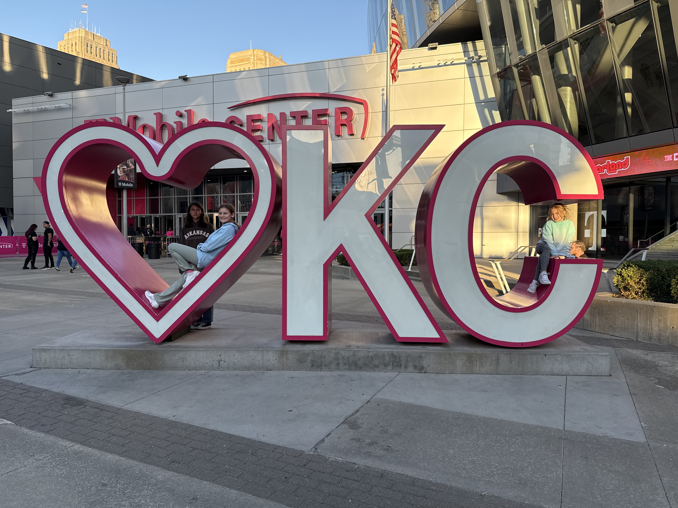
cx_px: 339
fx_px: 470
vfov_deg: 56.8
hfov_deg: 71.6
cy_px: 254
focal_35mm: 24
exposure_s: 1/1230
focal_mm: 6.76
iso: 100
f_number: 1.78
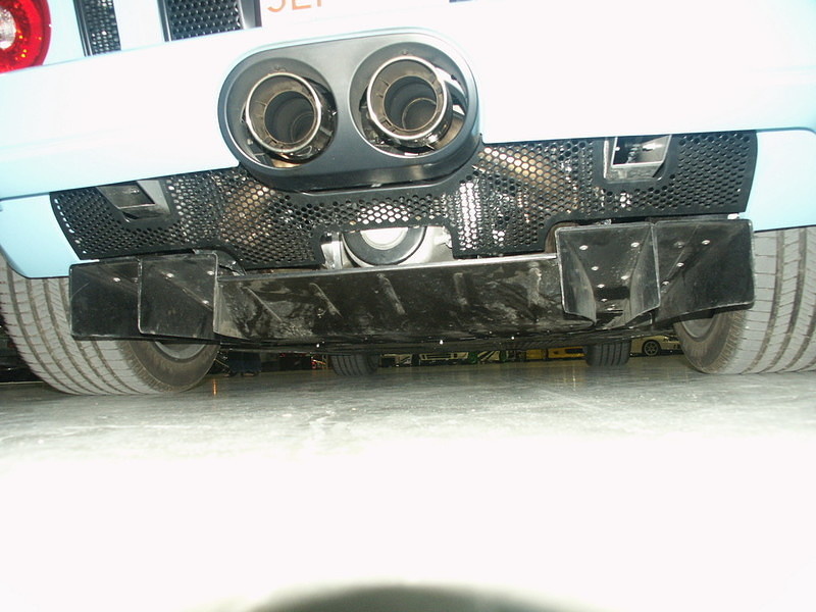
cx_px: 408
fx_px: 684
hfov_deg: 61.7
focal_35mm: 29
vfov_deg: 48.2
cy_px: 306
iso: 200
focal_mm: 7.59
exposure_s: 1/45
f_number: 2.8
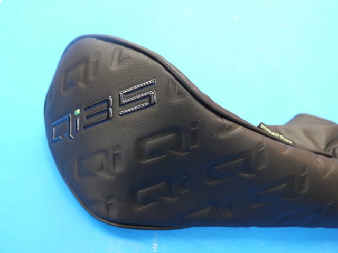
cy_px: 126
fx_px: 410
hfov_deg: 44.8
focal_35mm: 42
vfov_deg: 34.3
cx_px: 169
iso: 800
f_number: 4.3
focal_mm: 21
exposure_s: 1/60
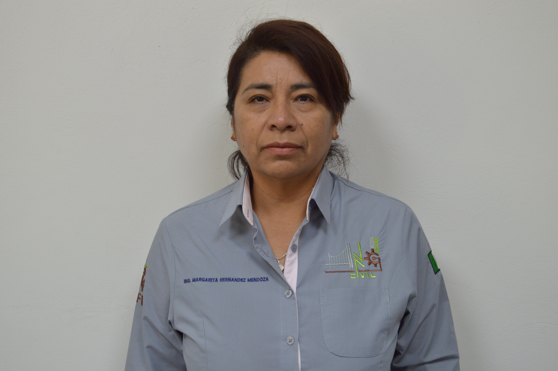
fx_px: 883
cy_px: 186
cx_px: 279
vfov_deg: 23.7
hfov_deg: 35.1
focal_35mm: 57
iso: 400
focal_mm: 38
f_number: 5
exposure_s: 1/40
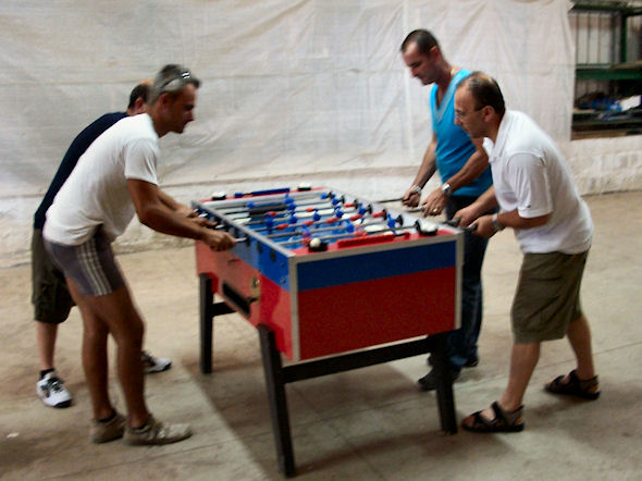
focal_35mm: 35
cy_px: 240
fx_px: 649
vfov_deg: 40.7
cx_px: 321
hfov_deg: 52.6
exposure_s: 1/8
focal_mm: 6.3
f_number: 3.1
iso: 250
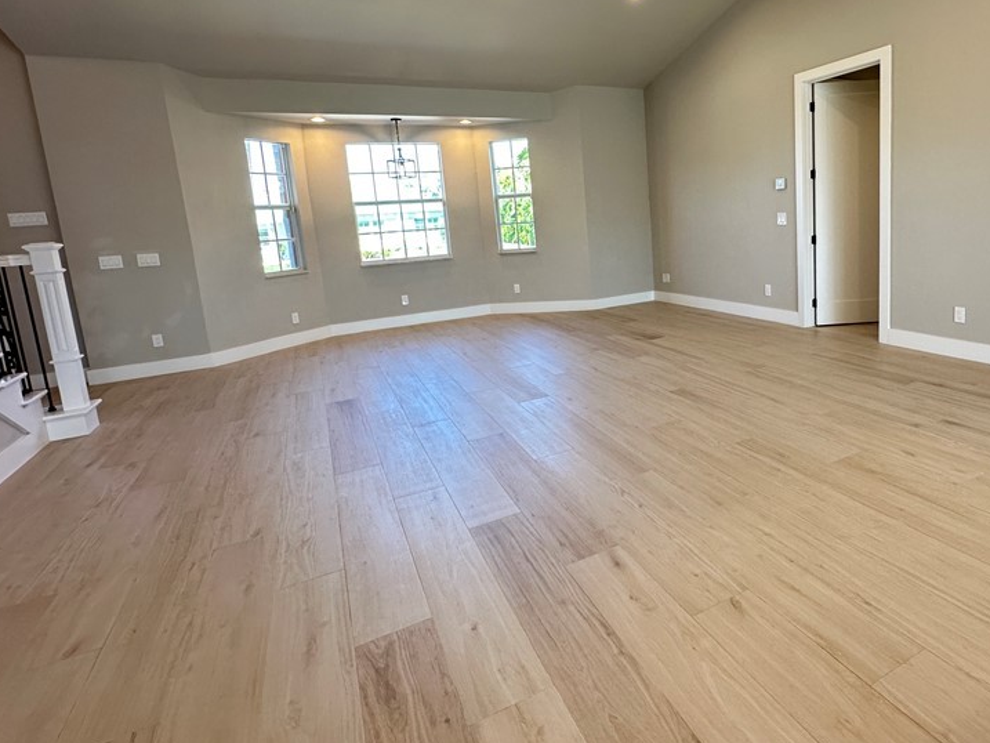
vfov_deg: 65.3
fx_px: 572
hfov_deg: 80.2
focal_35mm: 20
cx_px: 621
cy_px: 296
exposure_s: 1/120
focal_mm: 2.22
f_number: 2.2
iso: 160
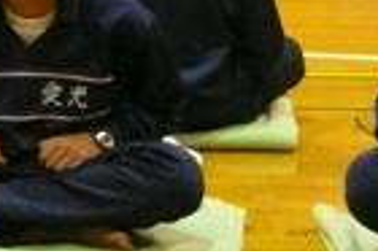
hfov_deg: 8.0
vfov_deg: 5.3
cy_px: -94
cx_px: 262
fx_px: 2695
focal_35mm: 257
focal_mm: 12.7
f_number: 4.6
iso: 800
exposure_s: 1/8
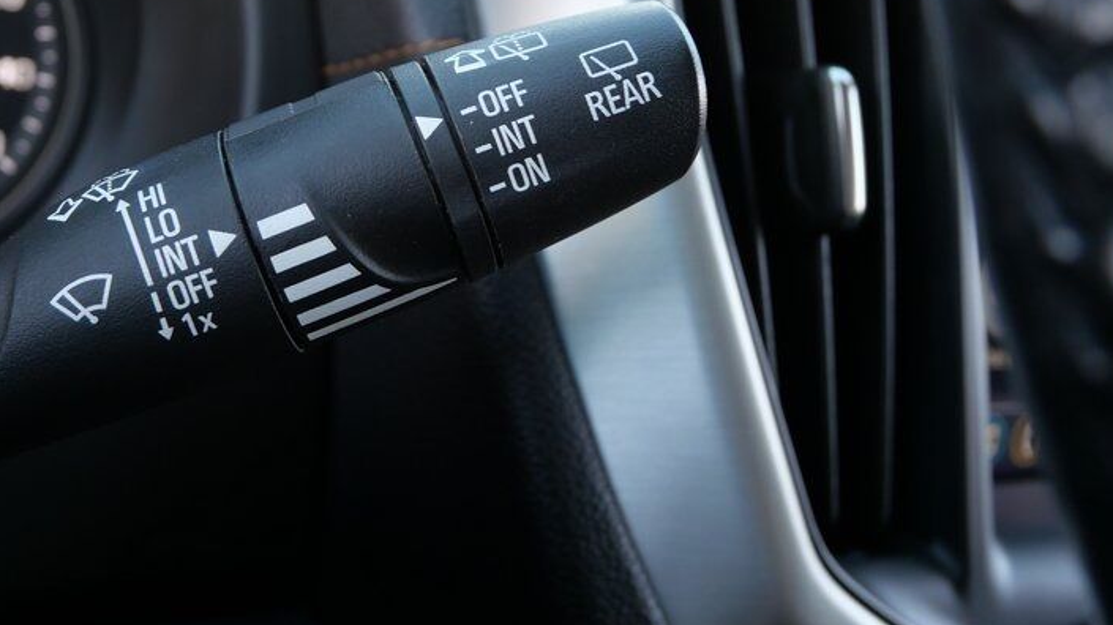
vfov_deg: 30.4
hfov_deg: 51.8
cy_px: 128
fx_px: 1121
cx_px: 373
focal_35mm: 38
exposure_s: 1/60
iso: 250
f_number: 3.5
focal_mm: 12
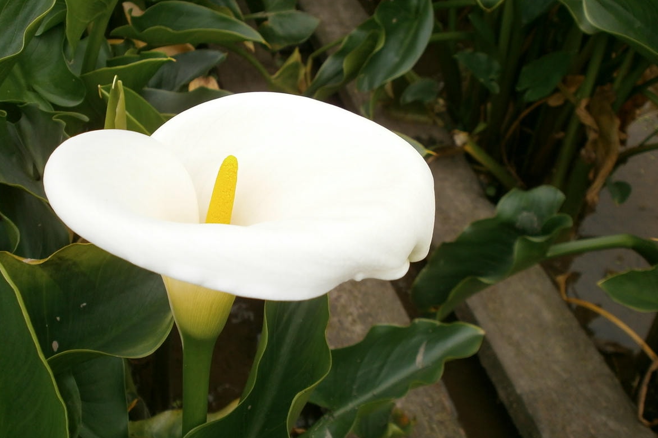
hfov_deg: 55.8
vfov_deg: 38.9
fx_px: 621
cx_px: 332
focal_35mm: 34
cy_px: 227
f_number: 3.1
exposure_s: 1/500
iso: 100
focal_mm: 5.8
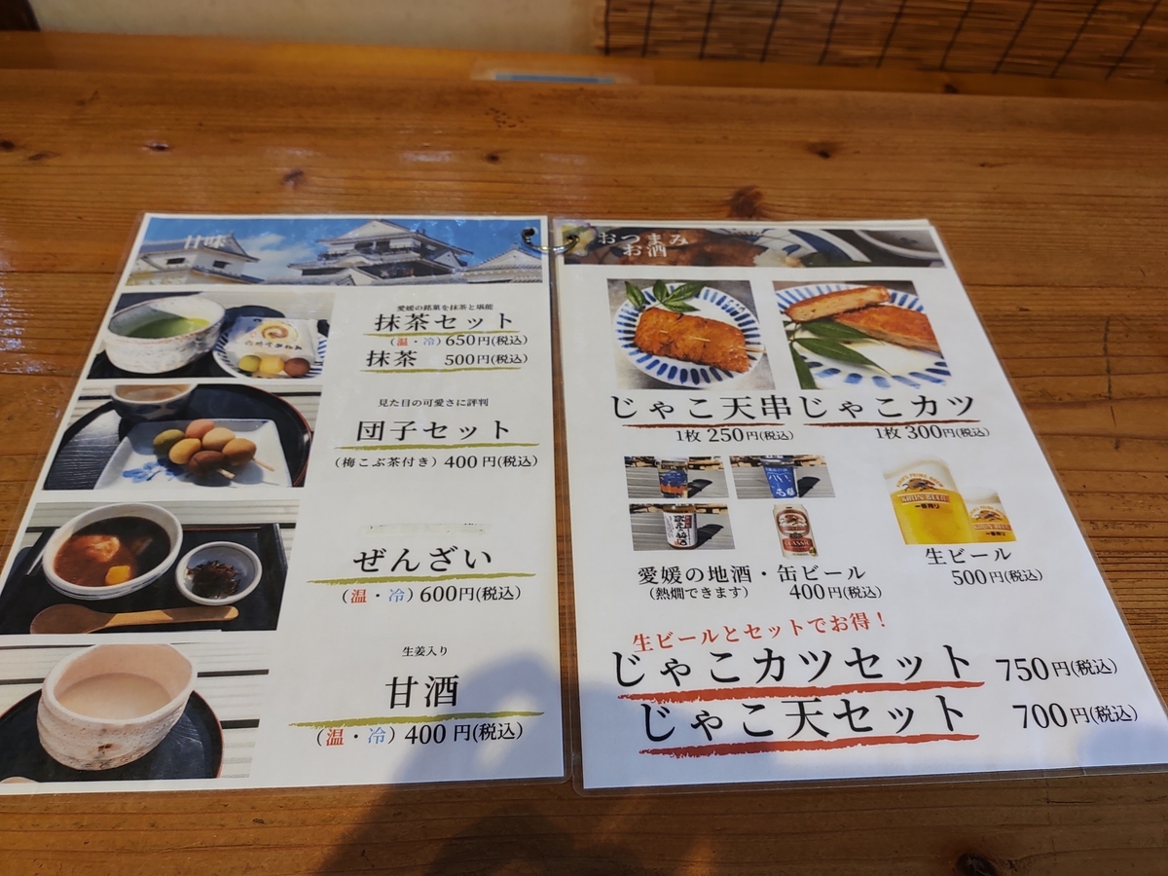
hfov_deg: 65.3
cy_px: 438
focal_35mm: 27
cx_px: 584
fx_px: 911
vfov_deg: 51.4
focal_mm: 4.71
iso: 184
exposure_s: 1/60
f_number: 1.79
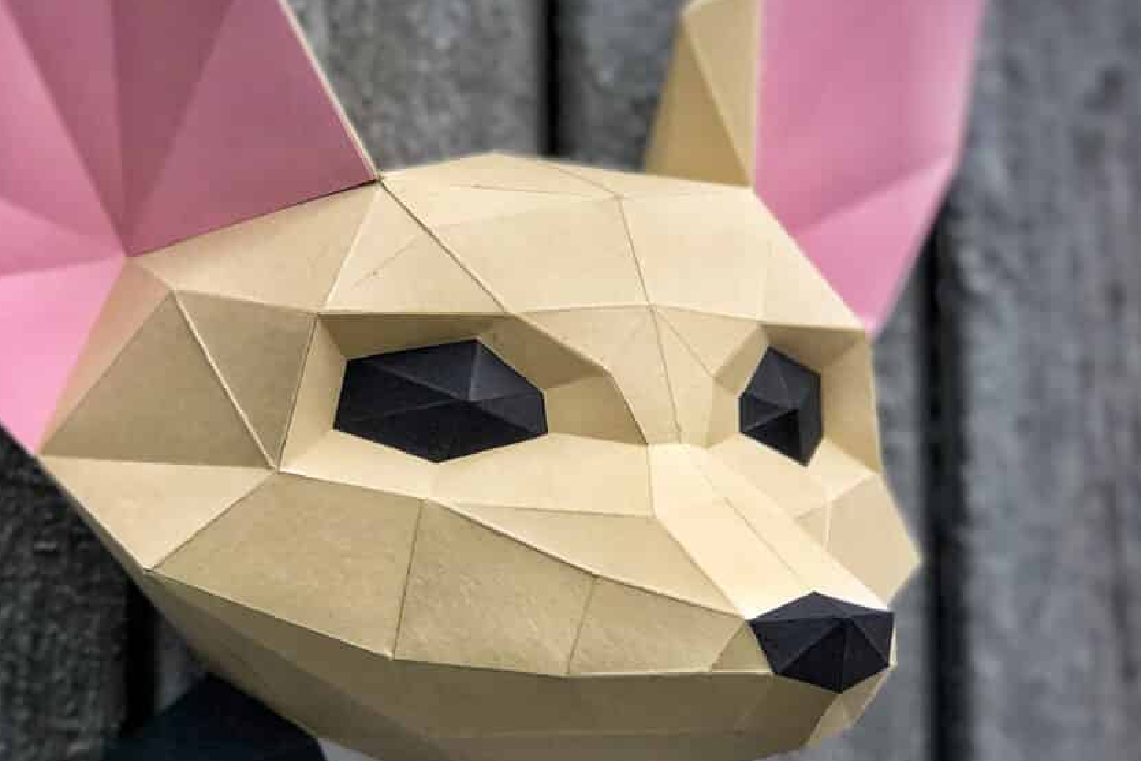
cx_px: 406
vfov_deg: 12.6
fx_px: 3455
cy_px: 410
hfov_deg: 18.7
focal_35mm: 109
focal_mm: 6.6
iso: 20
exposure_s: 1/30
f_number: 2.8
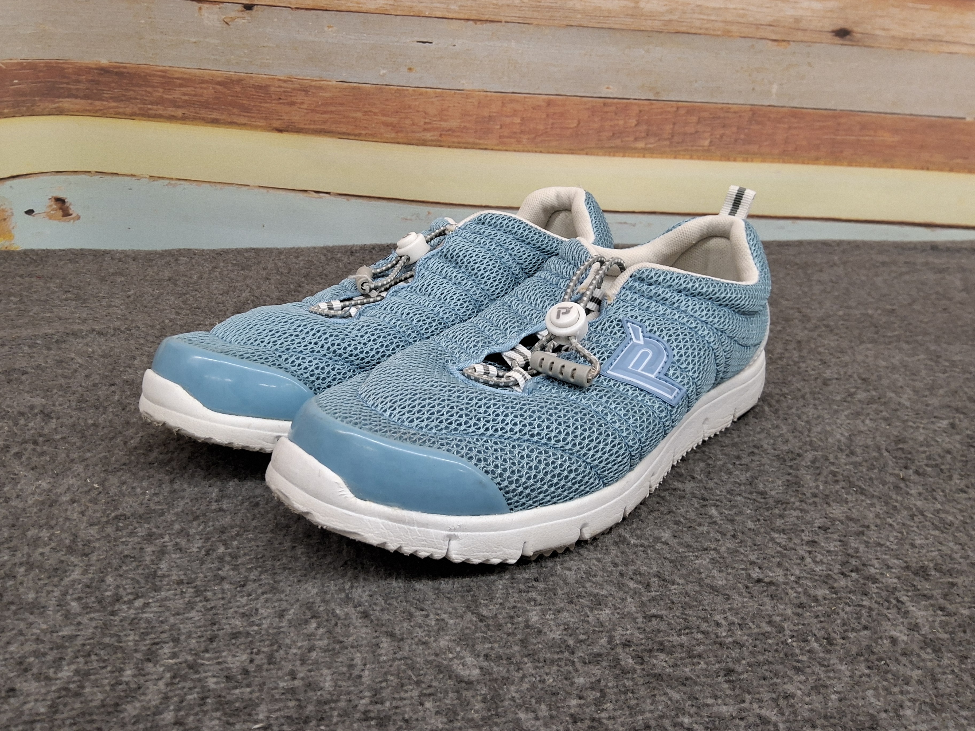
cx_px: 488
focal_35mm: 25
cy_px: 366
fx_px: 704
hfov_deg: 69.4
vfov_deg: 54.9
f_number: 2
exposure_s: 1/60.2
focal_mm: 3.08
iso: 200
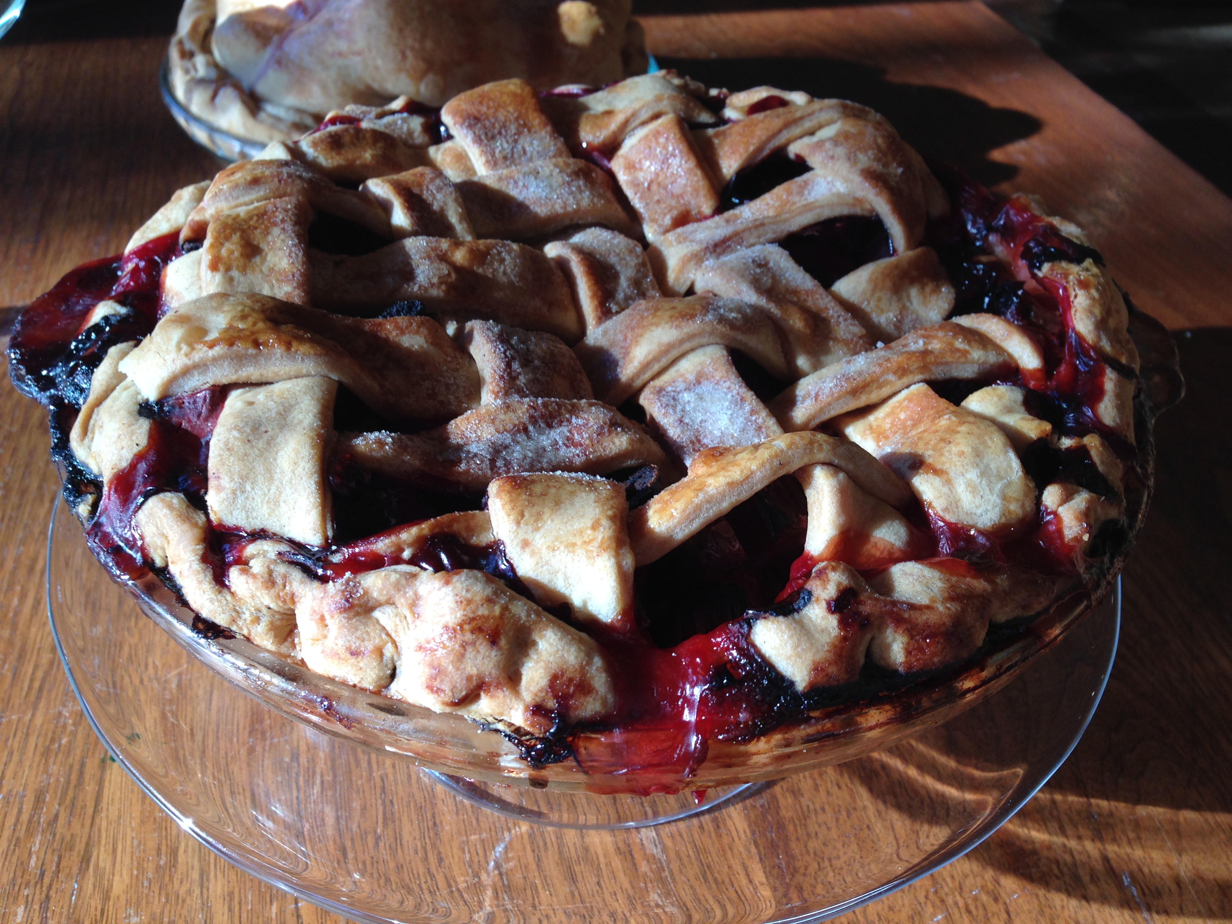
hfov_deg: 55.4
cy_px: 462
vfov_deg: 42.9
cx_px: 616
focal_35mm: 33
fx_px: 1174
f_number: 2.4
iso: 50
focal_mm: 4.12
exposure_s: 1/153
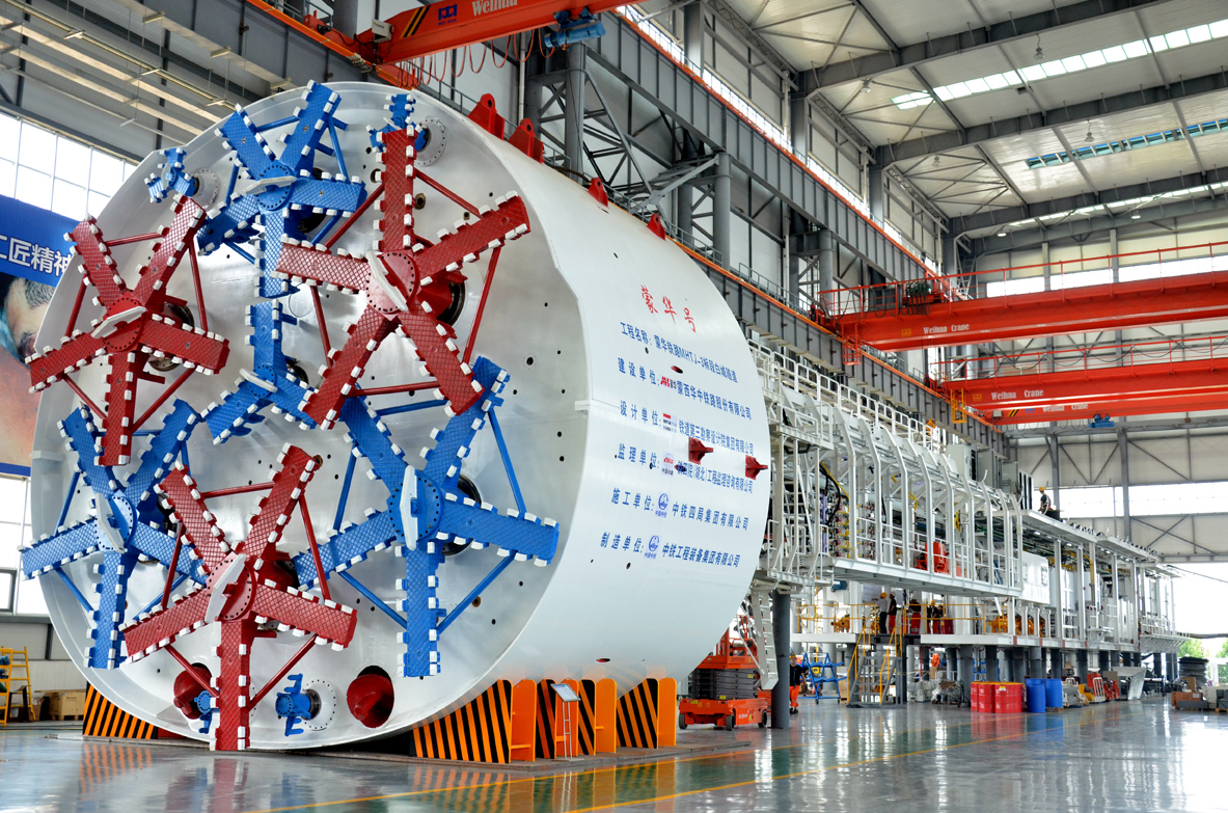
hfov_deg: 49.7
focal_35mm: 39
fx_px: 1327
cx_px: 614
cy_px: 406
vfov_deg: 34.0
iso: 1000
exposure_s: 1/250
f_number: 4.5
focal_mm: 26
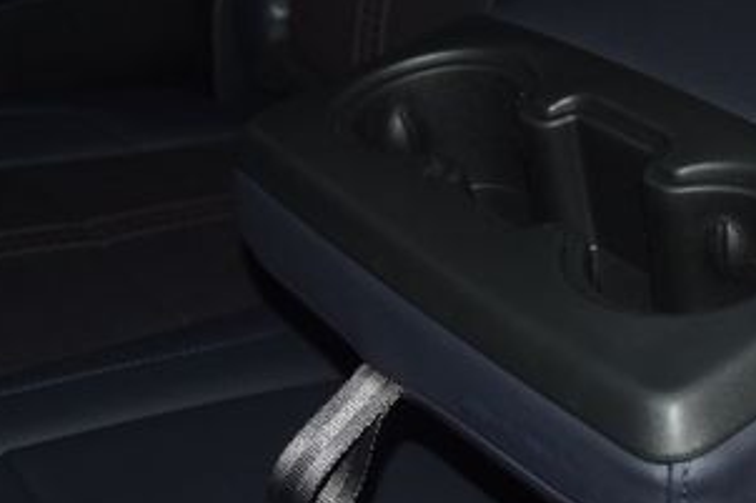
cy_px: 206
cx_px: 663
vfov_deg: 19.4
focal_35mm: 70
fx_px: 1469
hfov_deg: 27.9
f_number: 3.5
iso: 800
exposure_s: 1/125
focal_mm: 22
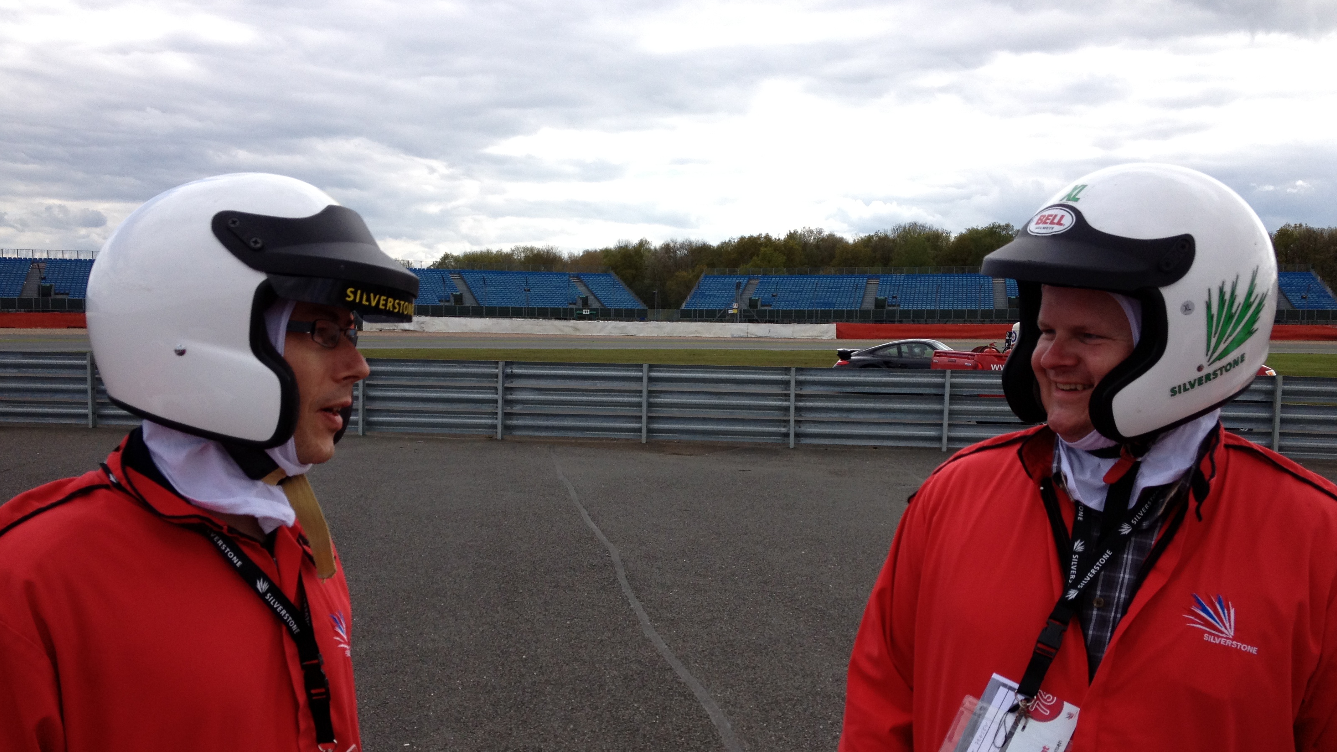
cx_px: 673
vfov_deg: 30.3
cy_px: 472
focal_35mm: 39
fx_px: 1383
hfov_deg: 51.6
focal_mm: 4.28
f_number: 2.4
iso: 64
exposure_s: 1/1255
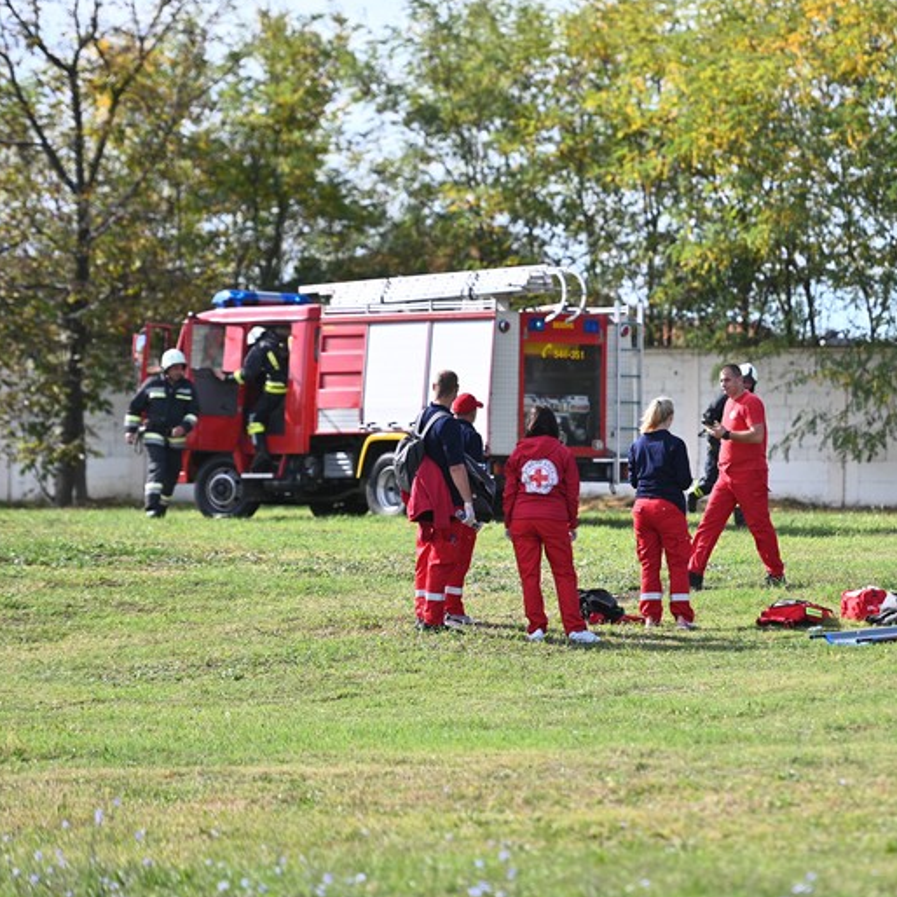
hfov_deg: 7.8
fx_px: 6596
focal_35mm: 225
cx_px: 677
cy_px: 441
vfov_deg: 7.8
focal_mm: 170
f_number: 2.8
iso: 320
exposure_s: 1/4000
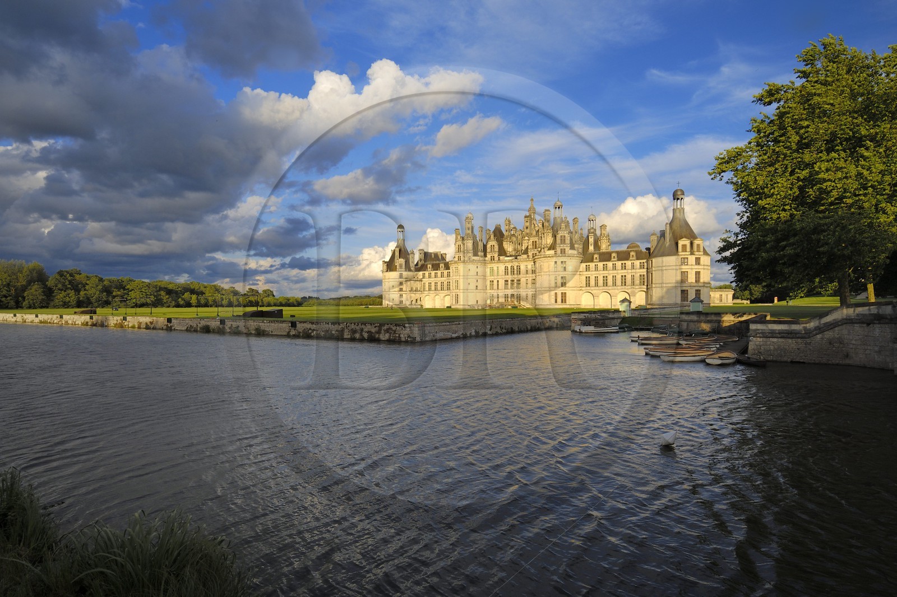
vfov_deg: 67.4
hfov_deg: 90.0
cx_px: 448
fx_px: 448
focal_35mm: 18
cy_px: 298
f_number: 11
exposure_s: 1/125
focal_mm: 12
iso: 100
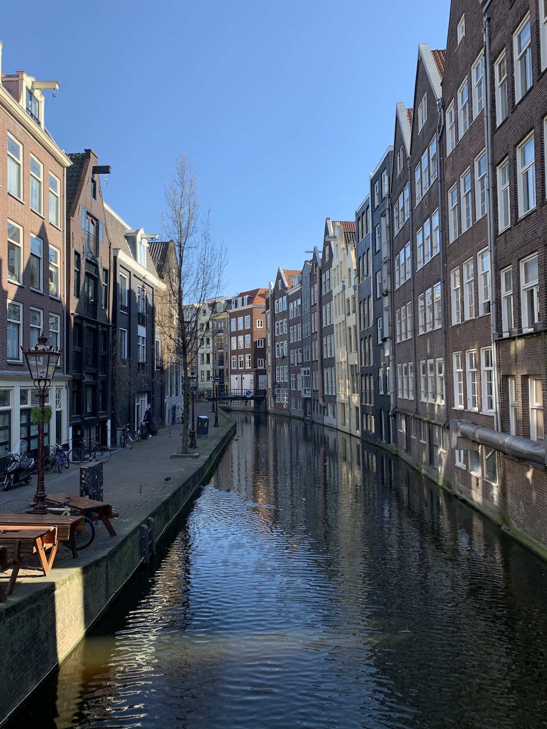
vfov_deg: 67.3
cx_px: 274
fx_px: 548
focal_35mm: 26
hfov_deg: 53.1
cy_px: 364
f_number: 1.8
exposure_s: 1/796
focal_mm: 4.25
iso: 25
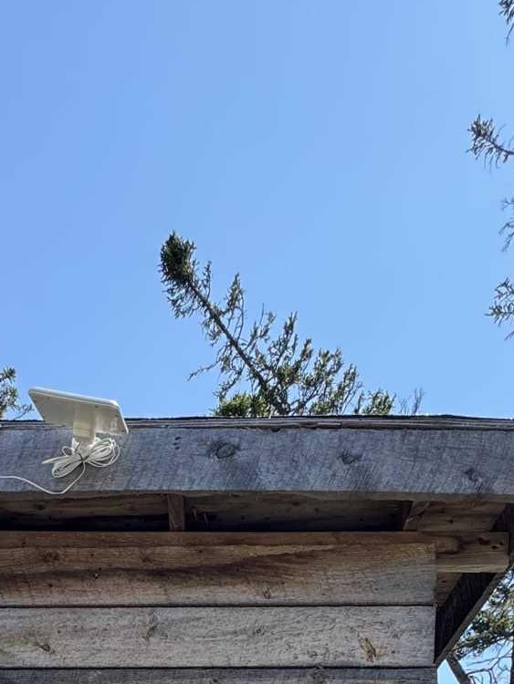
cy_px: 1032
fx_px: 851
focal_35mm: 43
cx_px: 168
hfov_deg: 33.3
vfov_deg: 28.2
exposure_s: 1/388
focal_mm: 2.22
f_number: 2.2
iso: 40
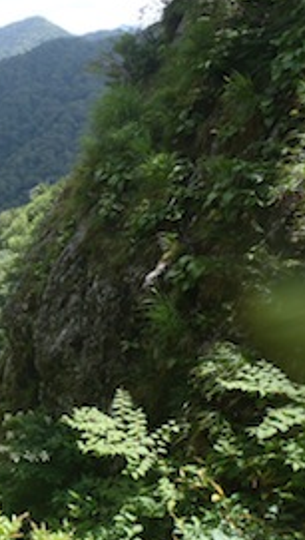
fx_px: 645
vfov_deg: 45.4
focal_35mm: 45
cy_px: 275
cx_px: -80
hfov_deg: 23.8
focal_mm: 5
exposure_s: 1/200
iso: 80
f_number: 3.9
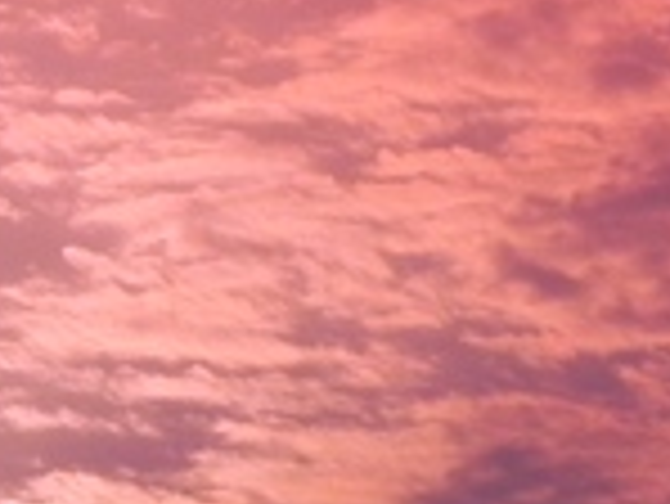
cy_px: 574
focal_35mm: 550
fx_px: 10654
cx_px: -508
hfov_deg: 3.6
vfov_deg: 2.7
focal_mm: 20.8
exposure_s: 1/709
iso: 160
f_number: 8
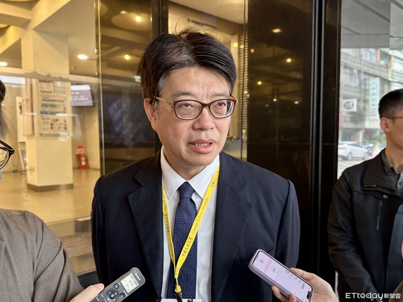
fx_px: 279
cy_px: 151
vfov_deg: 56.8
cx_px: 202
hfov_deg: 71.6
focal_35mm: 24
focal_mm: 6.86
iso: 250
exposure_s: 1/60
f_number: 1.78
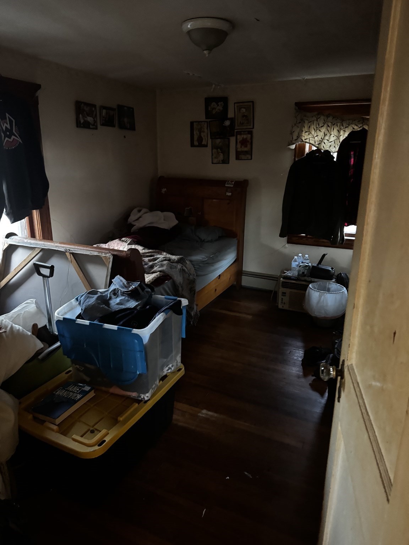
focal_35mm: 24
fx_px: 378
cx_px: 204
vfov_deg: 71.6
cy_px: 272
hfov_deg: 56.8
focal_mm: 6.76
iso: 1600
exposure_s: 1/24
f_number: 1.78
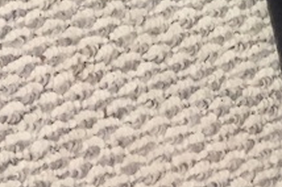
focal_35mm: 113
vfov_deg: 10.2
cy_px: -291
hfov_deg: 17.4
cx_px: 319
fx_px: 884
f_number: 2.2
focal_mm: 4.15
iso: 320
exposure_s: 1/15
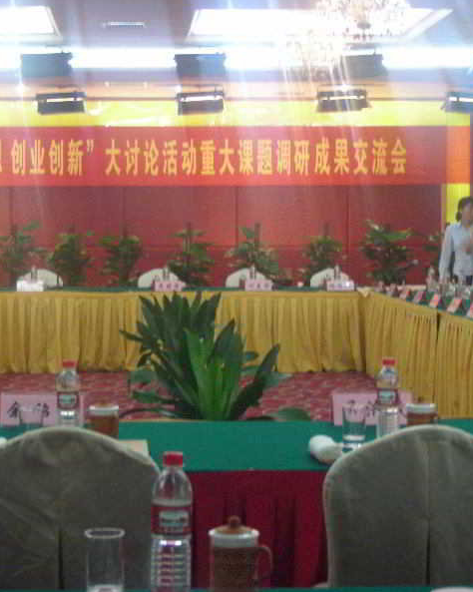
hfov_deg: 18.4
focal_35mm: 83
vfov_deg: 23.0
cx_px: 167
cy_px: 296
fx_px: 1453
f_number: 3.5
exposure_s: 1/8
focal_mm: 10.5
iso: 275
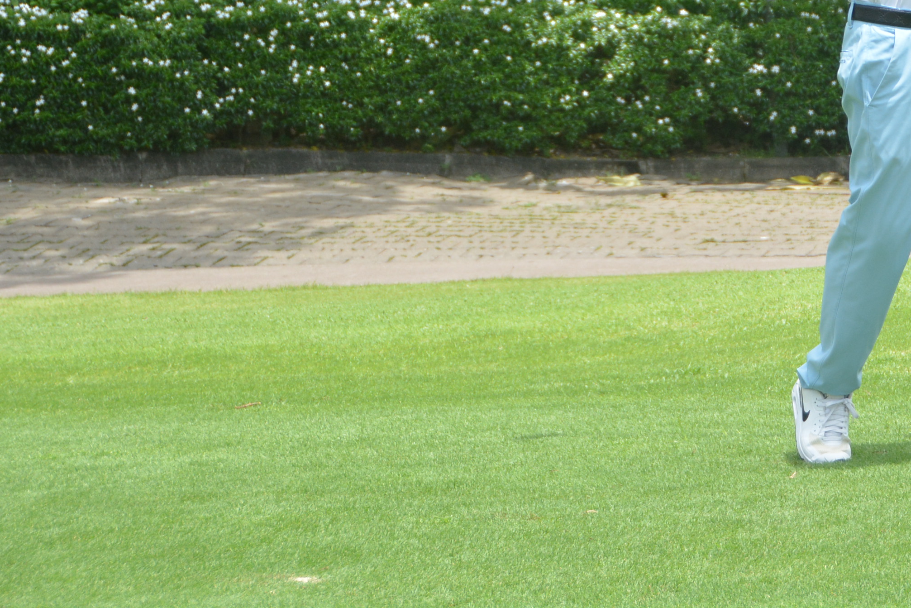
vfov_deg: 6.8
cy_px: -71
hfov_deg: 10.1
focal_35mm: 201
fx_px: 5087
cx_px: 958
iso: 400
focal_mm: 60
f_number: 5.6
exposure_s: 1/1000
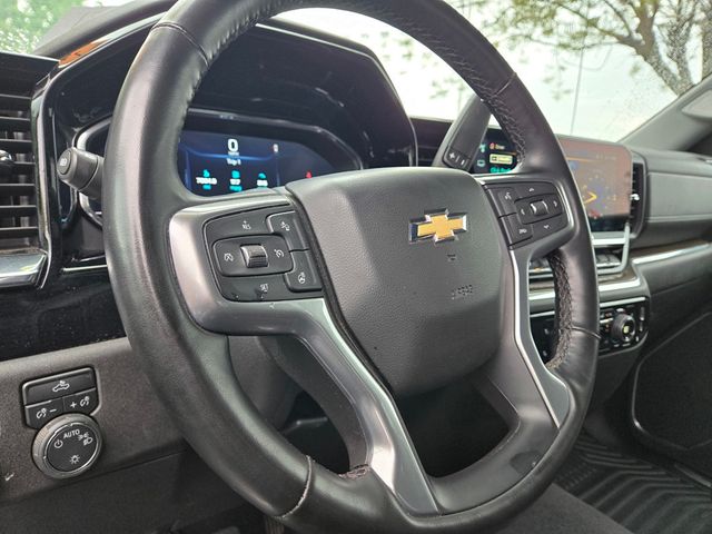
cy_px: 267
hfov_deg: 73.9
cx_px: 356
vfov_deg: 58.9
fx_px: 473
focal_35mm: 23
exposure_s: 1/120
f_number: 1.8
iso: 160
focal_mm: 5.4
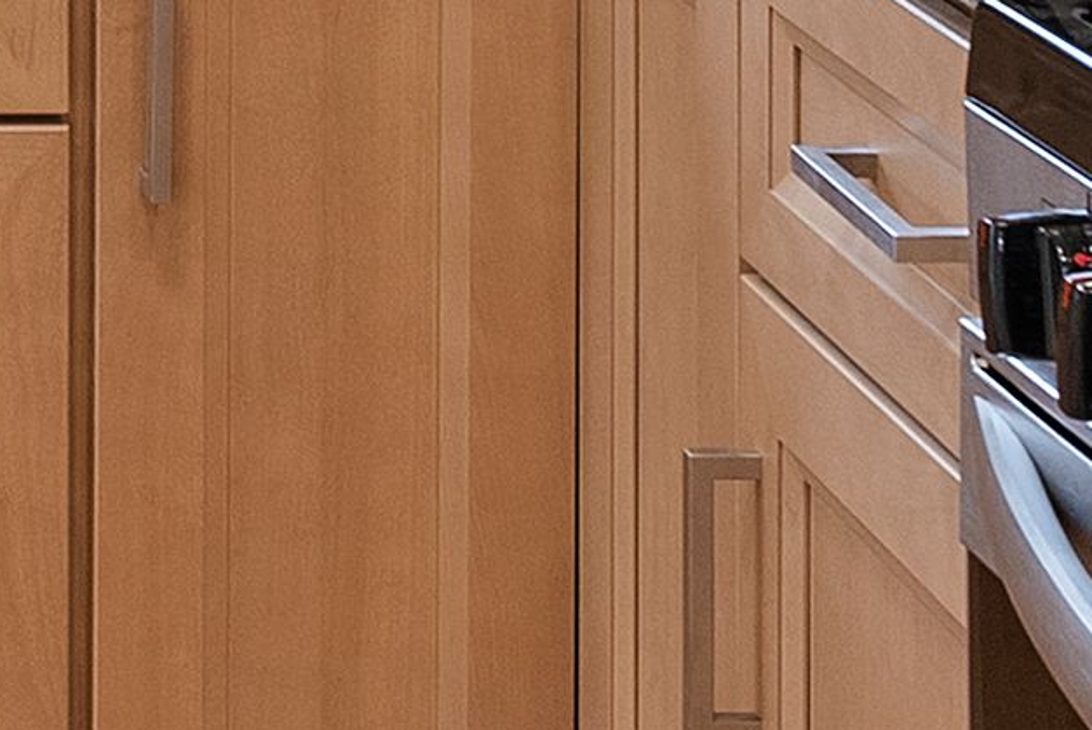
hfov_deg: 13.5
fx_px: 4310
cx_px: -622
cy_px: -976
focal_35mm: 142
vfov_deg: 8.8
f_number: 8
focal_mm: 21
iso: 640
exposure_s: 1/10
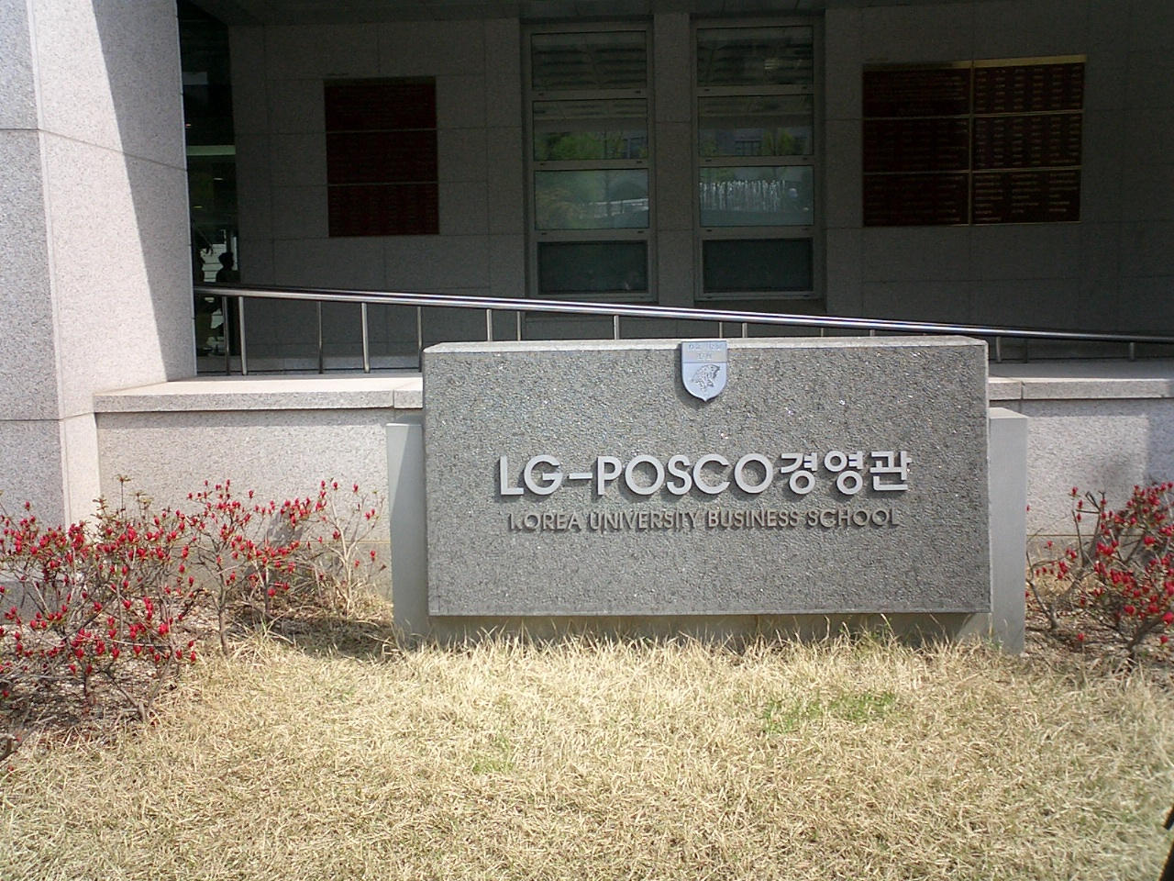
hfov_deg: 50.1
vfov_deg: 38.7
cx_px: 587
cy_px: 440
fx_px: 1255
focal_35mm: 37
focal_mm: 5.6
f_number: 3.5
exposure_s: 1/500
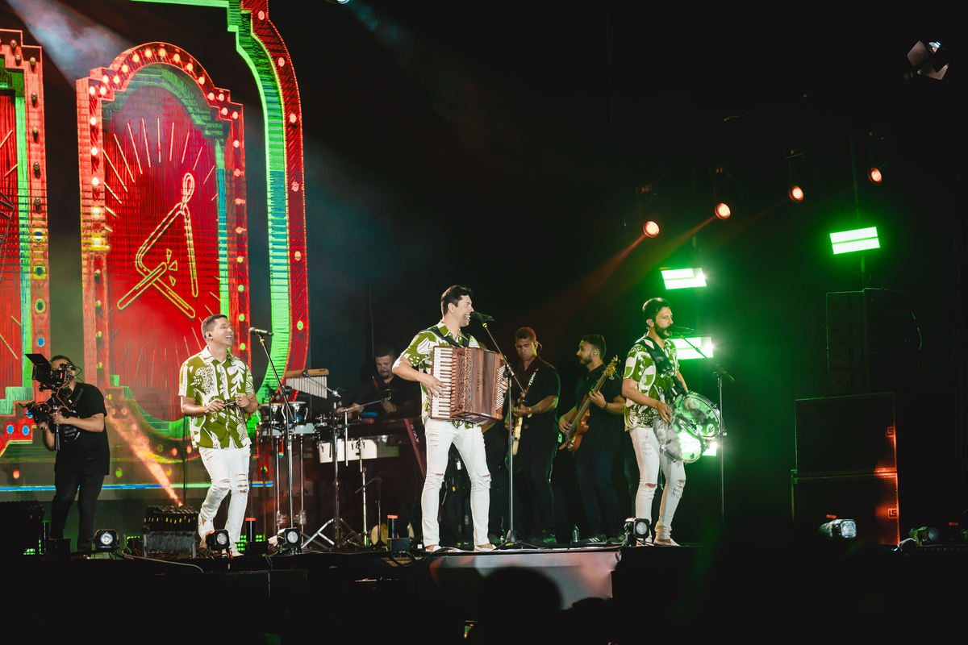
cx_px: 484
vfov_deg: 9.5
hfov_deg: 14.2
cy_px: 322
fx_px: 3899
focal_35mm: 145
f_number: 4.5
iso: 1600
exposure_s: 1/500
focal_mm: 145
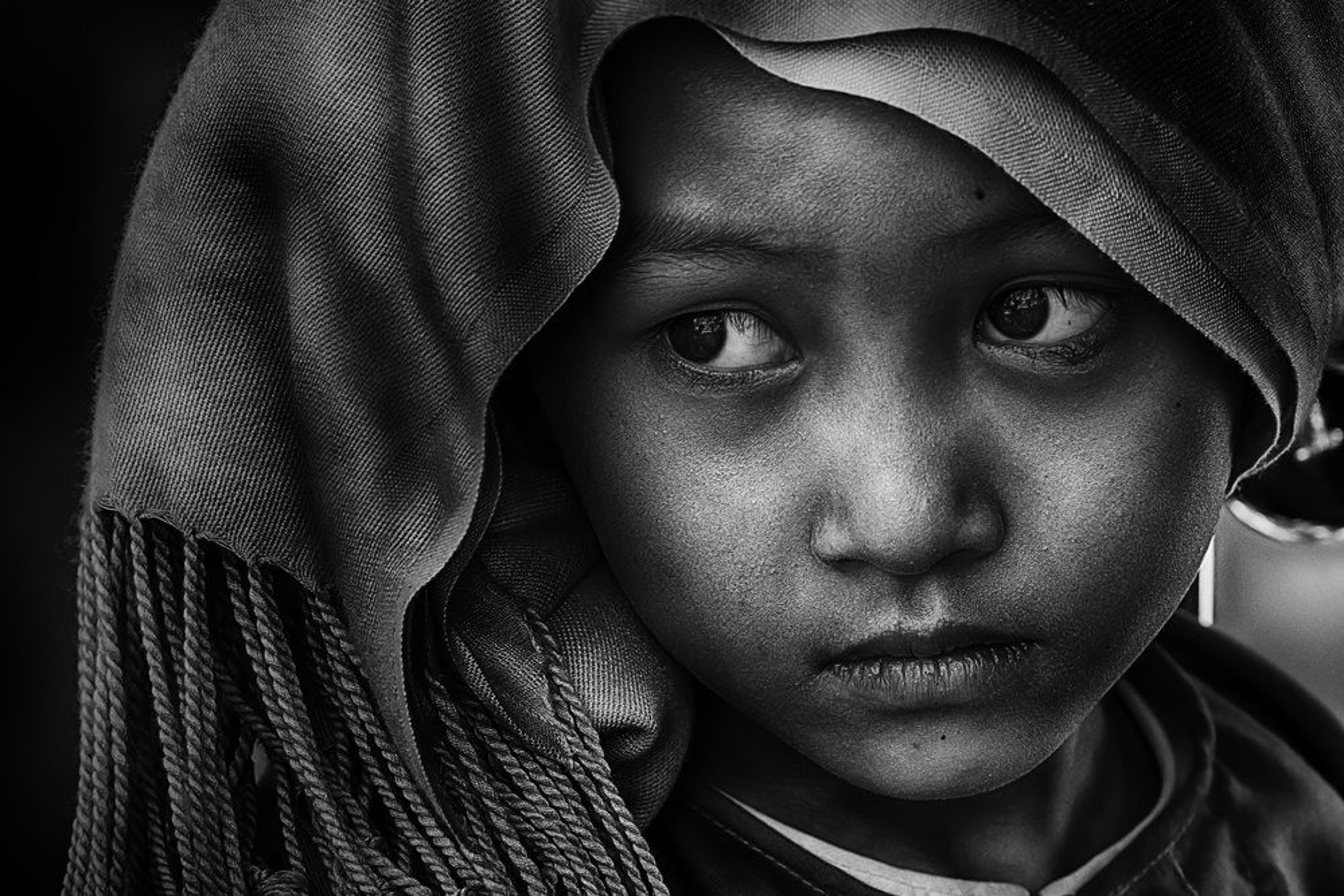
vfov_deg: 6.9
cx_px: 672
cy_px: 448
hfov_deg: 10.3
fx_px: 7466
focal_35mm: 200
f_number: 5.6
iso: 320
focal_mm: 200
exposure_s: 1/160
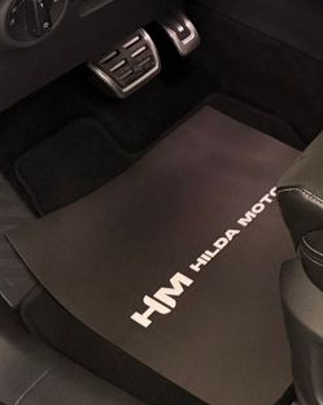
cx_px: 458
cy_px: -51
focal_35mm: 77
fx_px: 921
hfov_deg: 18.1
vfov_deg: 23.2
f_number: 1.78
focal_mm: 6.76
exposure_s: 1/60
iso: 800
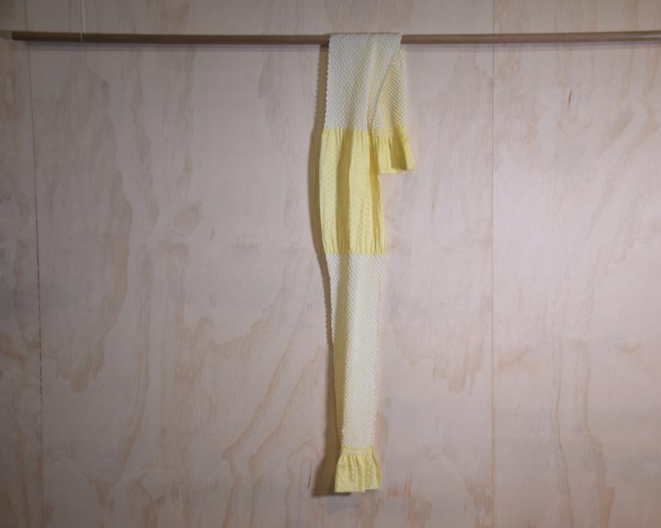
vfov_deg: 27.6
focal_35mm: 55
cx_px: 364
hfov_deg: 34.1
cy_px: 268
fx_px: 1076
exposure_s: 1/100
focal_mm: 32
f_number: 5
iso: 400
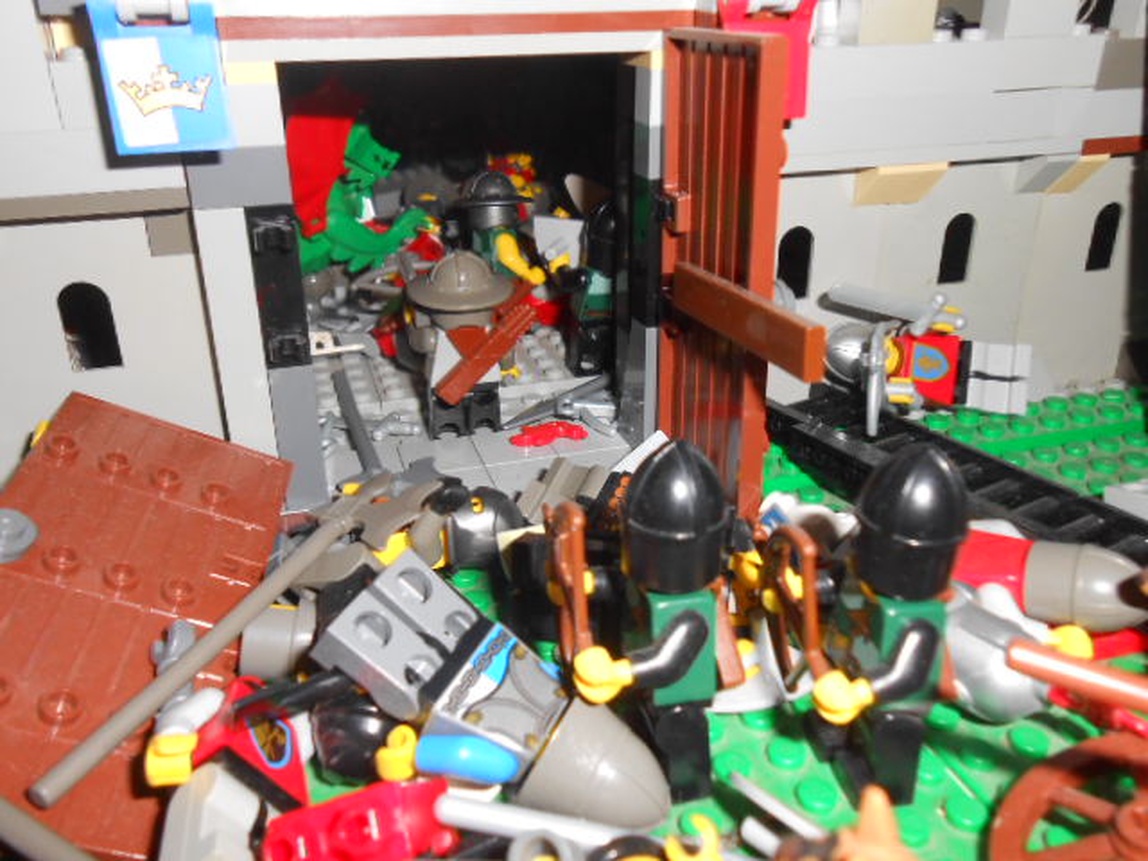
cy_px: 430
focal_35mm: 30
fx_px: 995
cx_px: 574
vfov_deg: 46.8
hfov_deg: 60.0
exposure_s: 1/25
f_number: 11.9
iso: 200
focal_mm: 5.3
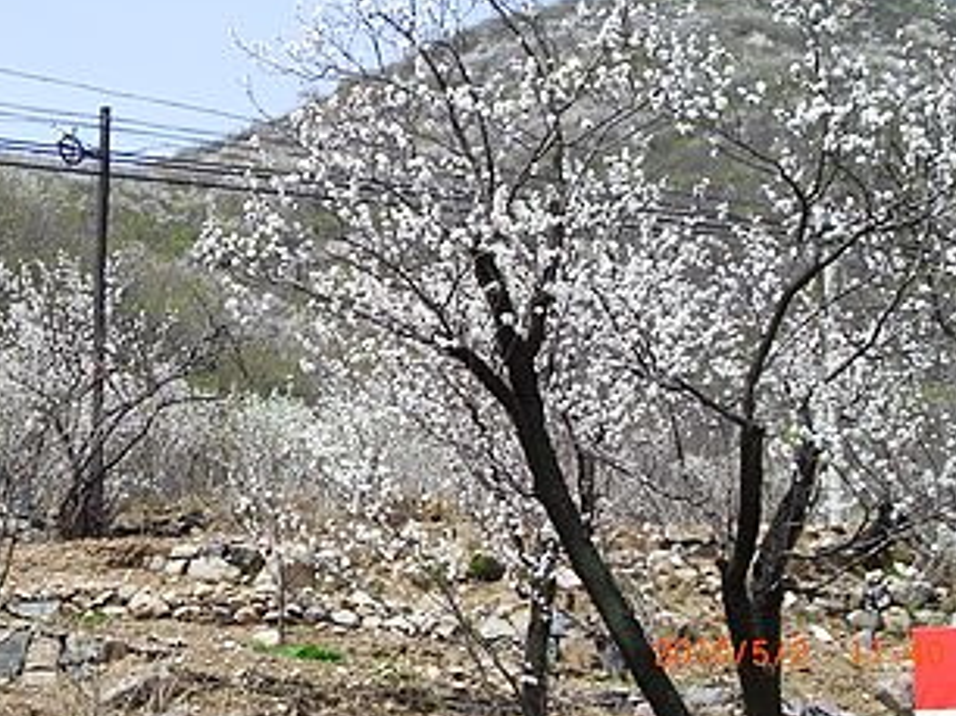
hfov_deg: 16.0
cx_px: 397
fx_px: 3394
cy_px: 281
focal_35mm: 123
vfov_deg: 12.0
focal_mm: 15.3
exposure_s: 1/320
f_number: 4.6
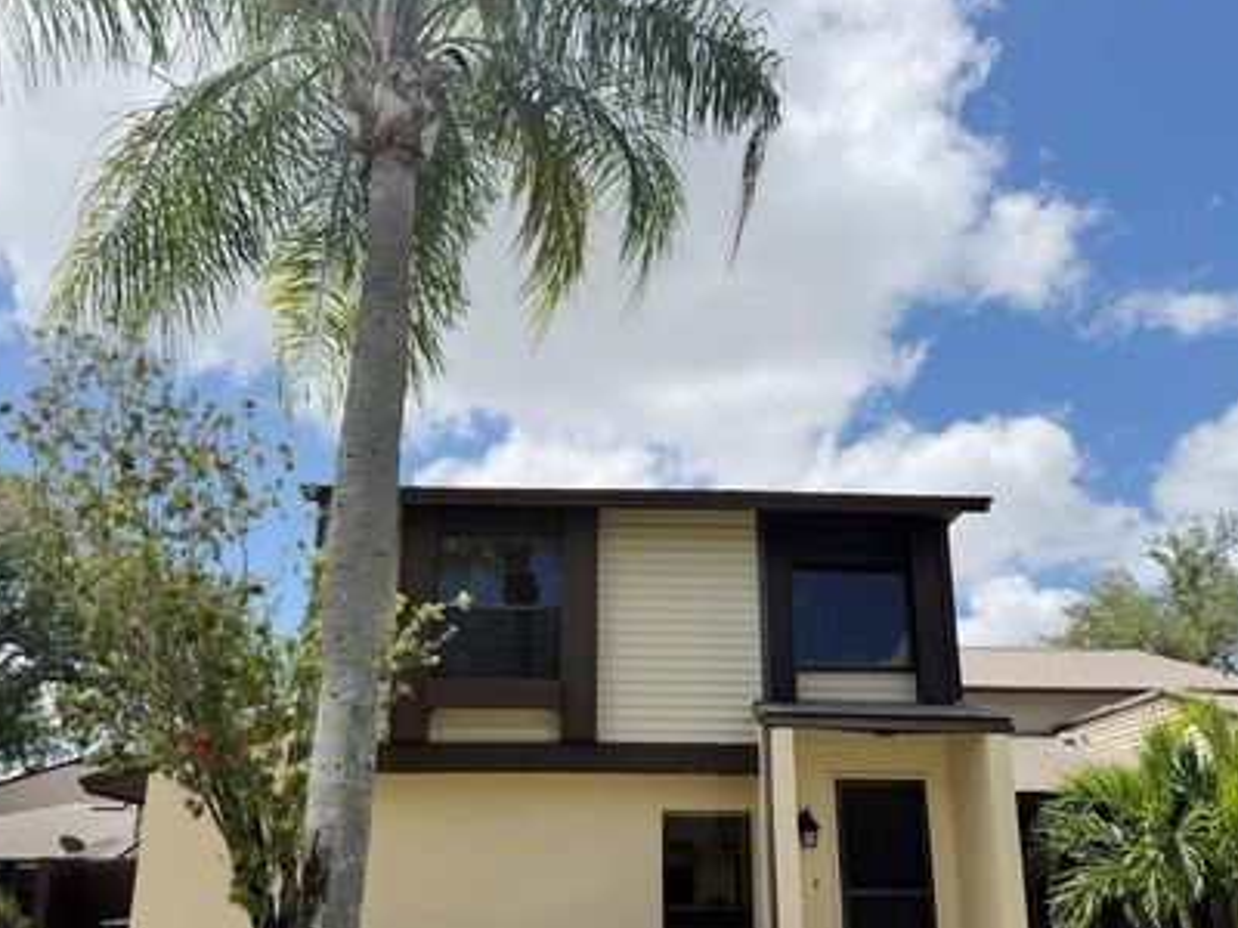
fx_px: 1073
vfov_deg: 46.6
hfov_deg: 60.0
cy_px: 543
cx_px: 625
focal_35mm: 30
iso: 80
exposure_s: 1/7353
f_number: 1.78
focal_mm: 6.76
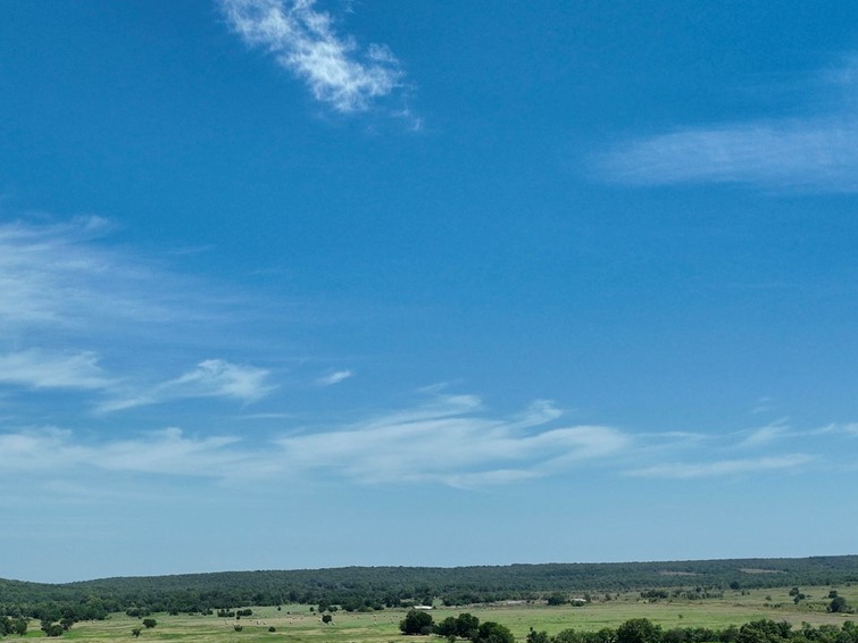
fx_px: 1512
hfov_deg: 31.7
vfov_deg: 22.6
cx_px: 381
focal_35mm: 61
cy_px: 707
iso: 100
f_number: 2.8
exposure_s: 1/1600
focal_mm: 12.29
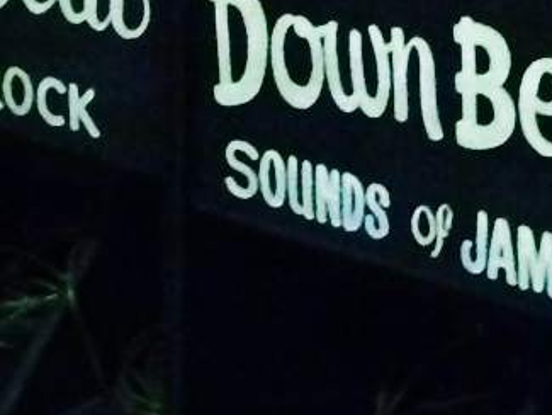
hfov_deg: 10.4
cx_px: 380
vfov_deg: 7.9
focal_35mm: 189
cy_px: 160
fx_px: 3015
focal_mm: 4.12
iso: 640
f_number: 2.2
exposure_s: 1/15
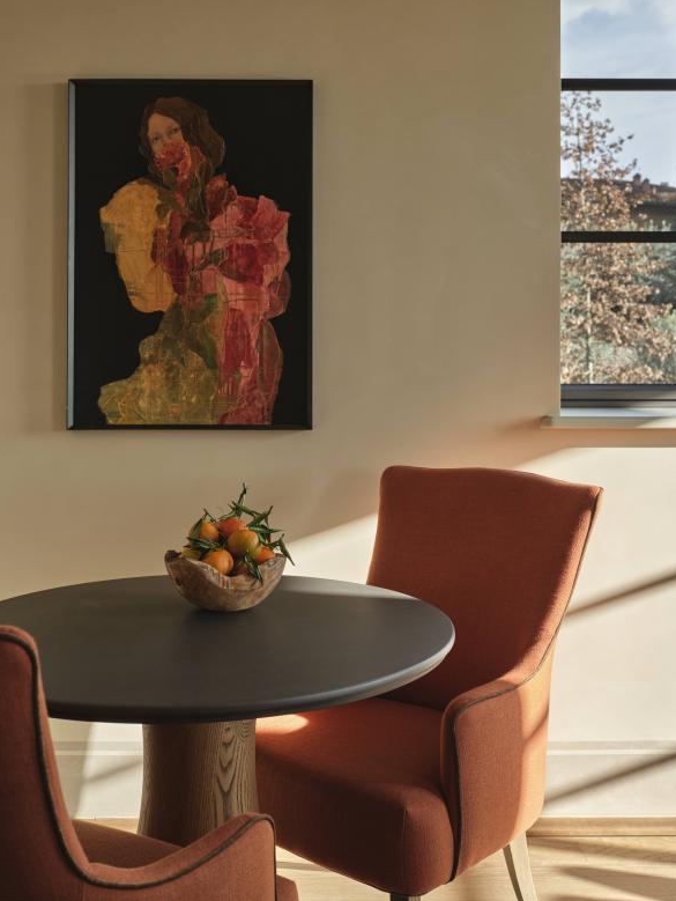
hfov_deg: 36.8
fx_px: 1015
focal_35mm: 39
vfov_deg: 47.8
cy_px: 441
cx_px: 343
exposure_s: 1/250
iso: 400
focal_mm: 47.9
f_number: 8
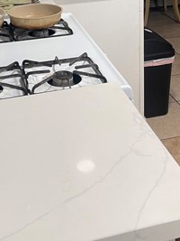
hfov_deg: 24.4
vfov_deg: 29.9
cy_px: -4
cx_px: 94
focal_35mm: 60
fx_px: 416
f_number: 1.6
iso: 100
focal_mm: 5.1
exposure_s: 1/60
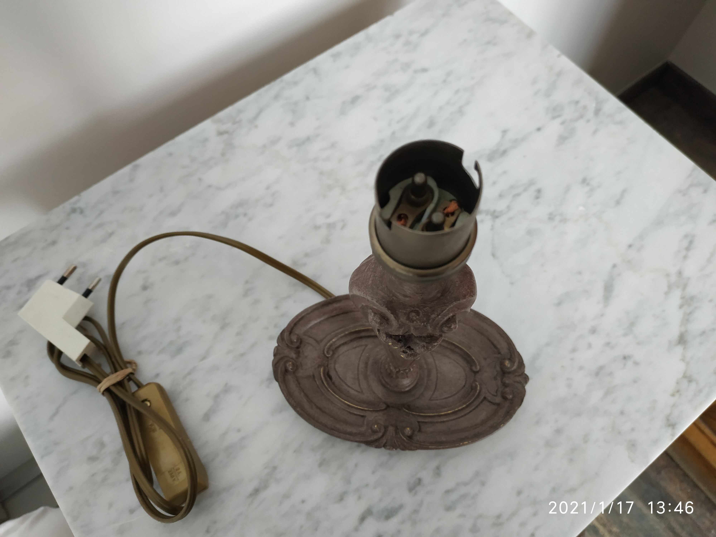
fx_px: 496
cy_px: 268
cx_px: 358
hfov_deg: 71.6
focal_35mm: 24
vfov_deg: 56.8
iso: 250
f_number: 1.9
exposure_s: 1/33
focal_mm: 3.94
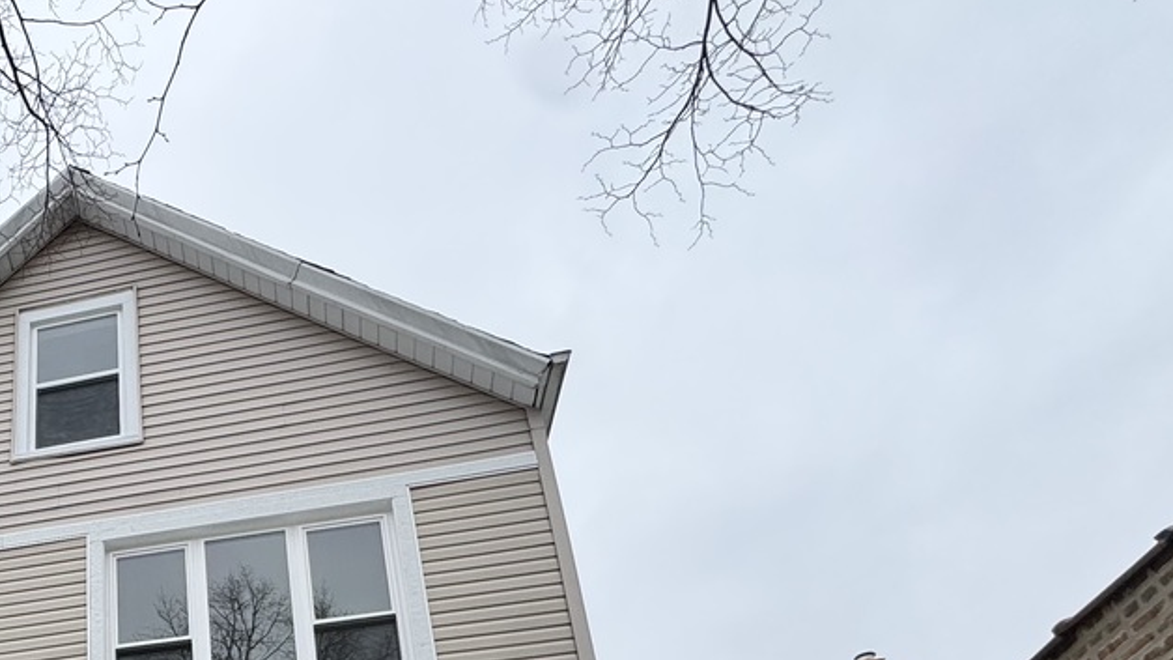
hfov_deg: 48.3
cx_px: 41
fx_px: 1088
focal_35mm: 35
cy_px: 851
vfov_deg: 28.1
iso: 40
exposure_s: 1/349
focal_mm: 2.22
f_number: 2.2
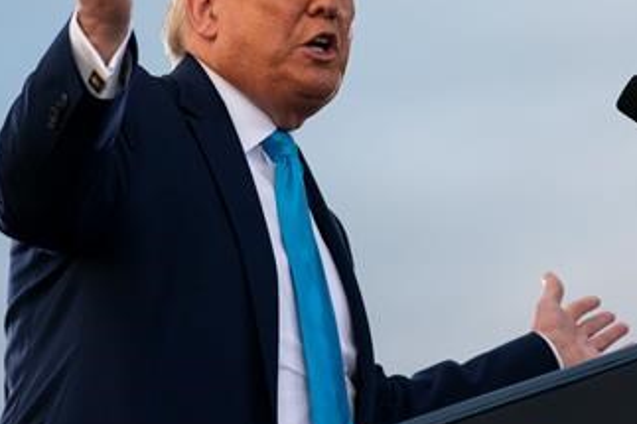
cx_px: 471
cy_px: 186
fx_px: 5199
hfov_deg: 7.0
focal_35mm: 294
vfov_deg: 4.7
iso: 1600
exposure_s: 1/2500
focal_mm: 146
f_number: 4
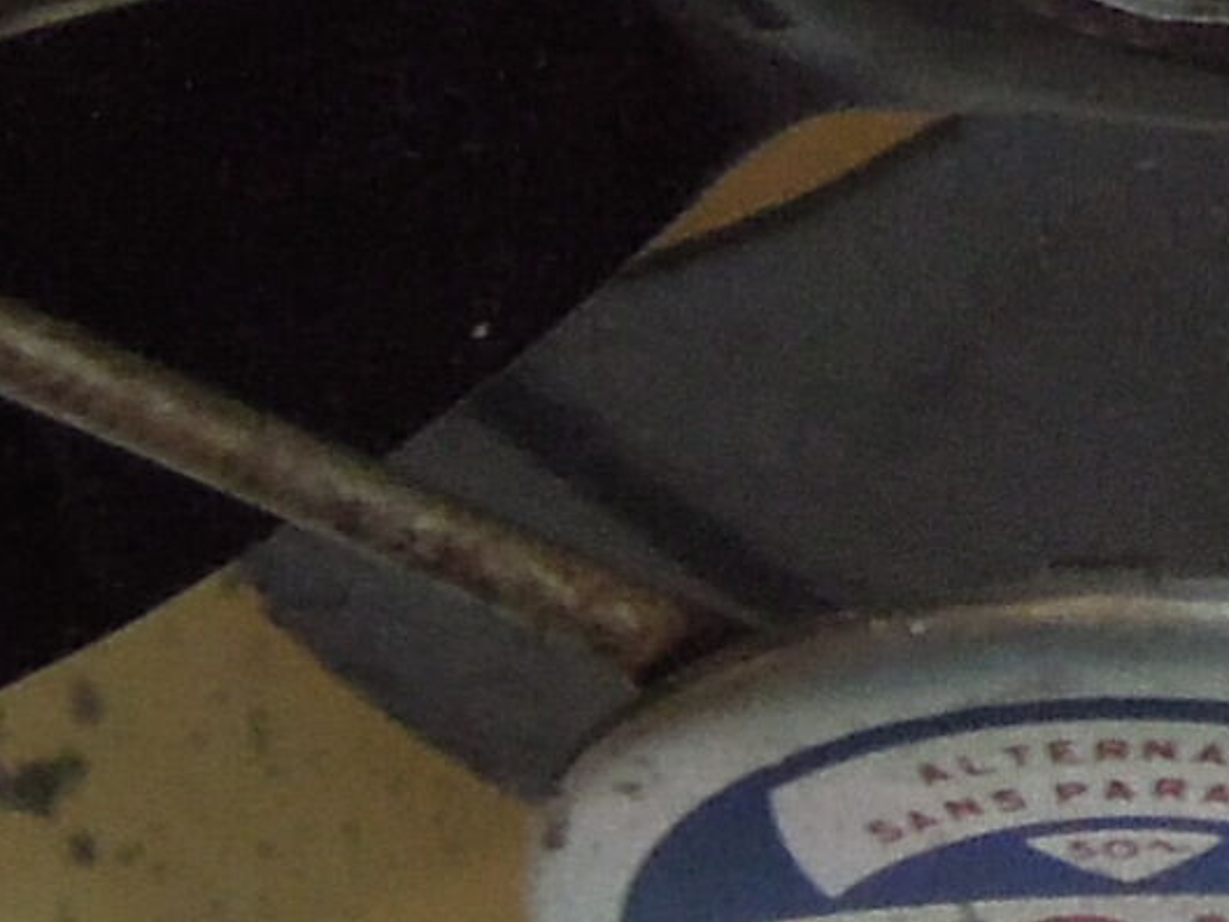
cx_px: 1208
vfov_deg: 3.8
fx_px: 13456
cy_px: -1471
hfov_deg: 5.2
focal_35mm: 379
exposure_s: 1/25
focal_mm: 9
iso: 400
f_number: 3.7
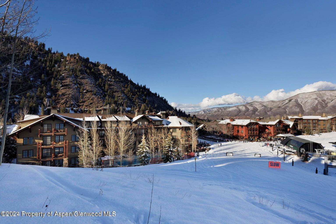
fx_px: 159
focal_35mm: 17
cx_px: 168
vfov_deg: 70.5
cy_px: 112
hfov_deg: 93.3
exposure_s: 1/800
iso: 400
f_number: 7.1
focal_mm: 17
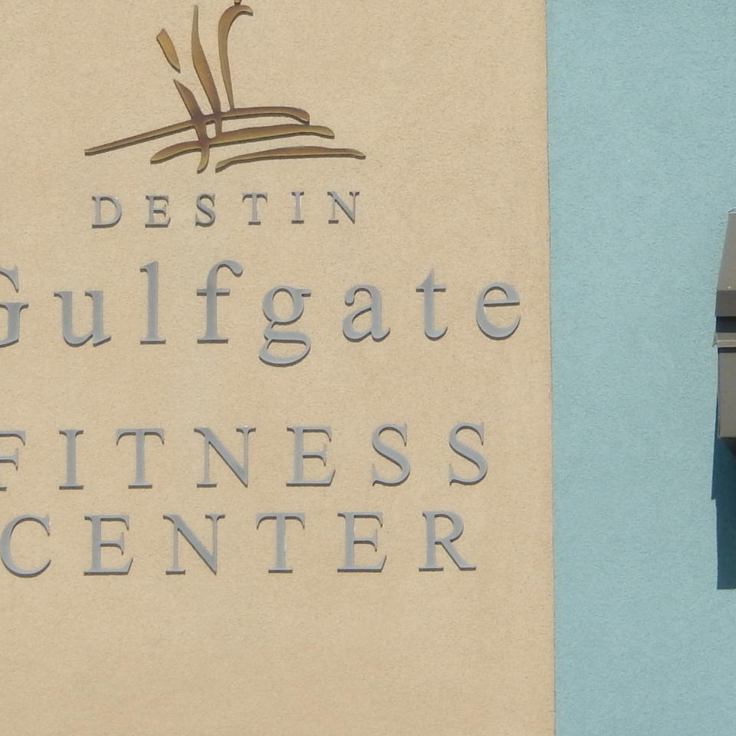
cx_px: 279
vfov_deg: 5.4
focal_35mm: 324
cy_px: 90
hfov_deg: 5.4
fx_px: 7794
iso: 125
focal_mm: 21
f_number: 5.5
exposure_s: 1/1000
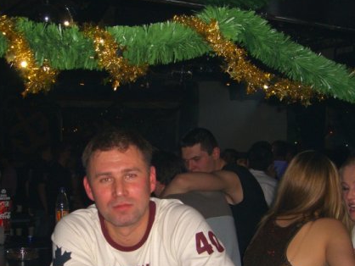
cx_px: 121
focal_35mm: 66
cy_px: 181
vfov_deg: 22.2
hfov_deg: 29.2
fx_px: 677
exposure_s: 1/60
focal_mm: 9.5
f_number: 3.1
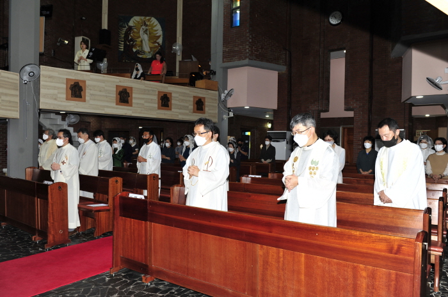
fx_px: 360
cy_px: 148
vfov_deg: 44.9
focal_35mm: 29
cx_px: 224
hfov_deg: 63.7
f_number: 5.6
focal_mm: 29
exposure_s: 1/60
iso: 400
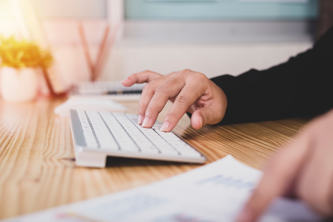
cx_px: 166
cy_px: 111
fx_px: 463
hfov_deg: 39.6
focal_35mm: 50
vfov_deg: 27.0
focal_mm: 50
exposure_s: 1/200
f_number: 3.2
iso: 100
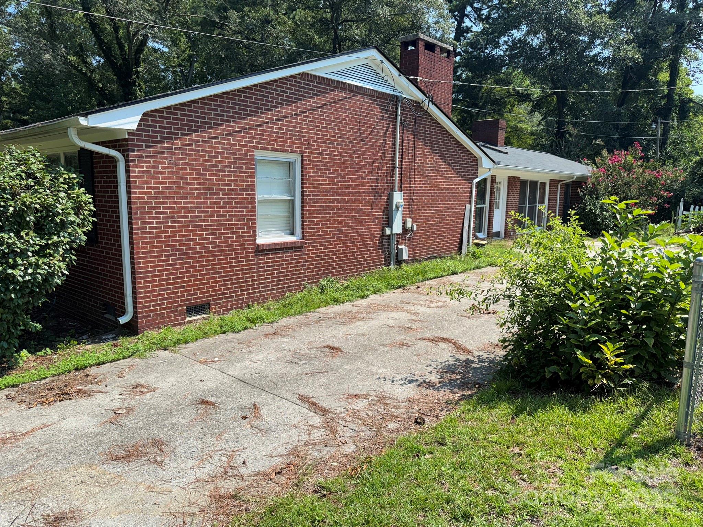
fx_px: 487
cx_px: 352
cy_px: 264
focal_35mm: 24
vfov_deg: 56.8
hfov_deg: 71.6
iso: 64
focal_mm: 6.76
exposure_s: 1/2833
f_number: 1.78
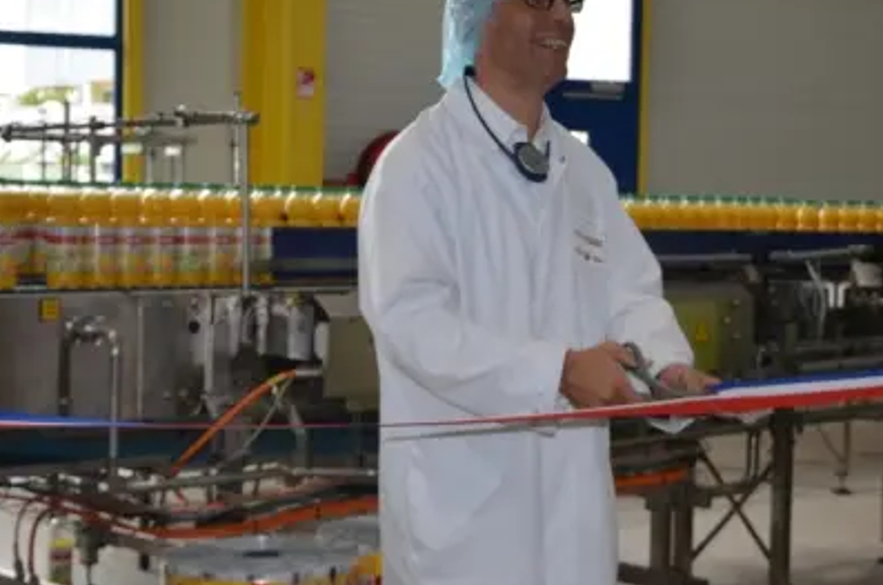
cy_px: 271
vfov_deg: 18.3
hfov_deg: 27.3
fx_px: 1811
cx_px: 540
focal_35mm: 74
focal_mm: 28
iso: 360
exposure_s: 1/125
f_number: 4
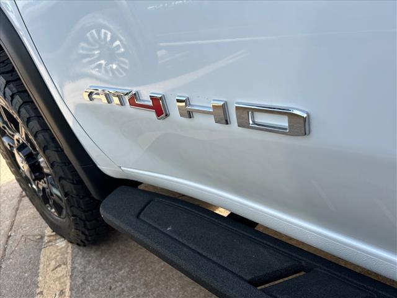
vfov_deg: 53.1
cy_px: 149
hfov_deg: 67.3
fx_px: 298
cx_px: 198
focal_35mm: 26
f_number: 1.5
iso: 50
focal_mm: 5.7
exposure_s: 1/588
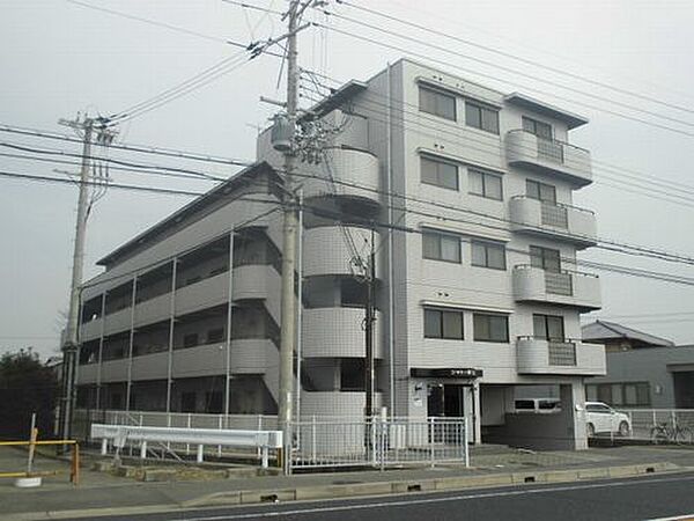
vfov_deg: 41.8
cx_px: 347
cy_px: 260
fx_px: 682
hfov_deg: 54.0
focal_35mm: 34
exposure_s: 1/640
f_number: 4
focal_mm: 6.1
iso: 100
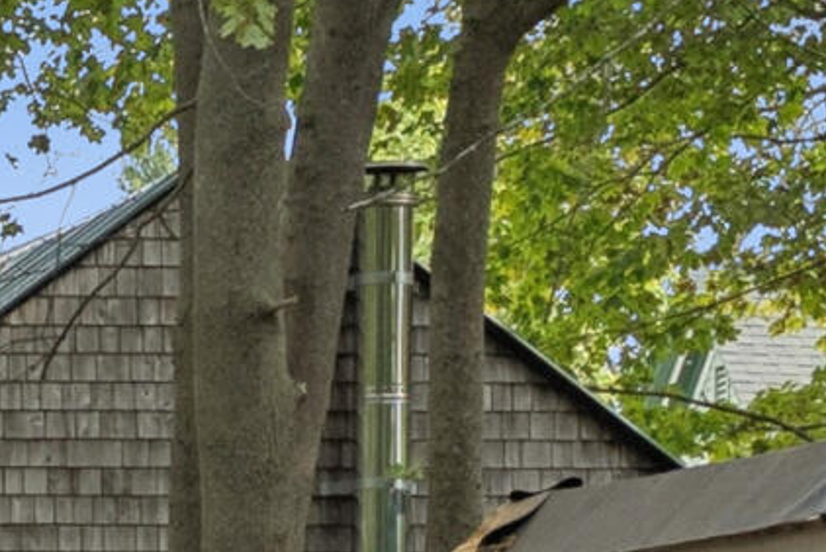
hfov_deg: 7.4
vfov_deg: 5.5
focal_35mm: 249
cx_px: -1531
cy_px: 821
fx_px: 5717
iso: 320
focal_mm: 35
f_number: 7.1
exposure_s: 1/400
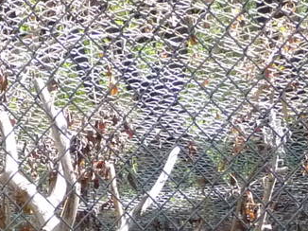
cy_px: 444
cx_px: -173
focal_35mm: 221
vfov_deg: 6.5
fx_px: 1965
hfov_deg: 8.7
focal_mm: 7.6
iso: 400
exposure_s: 1/500
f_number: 4.1
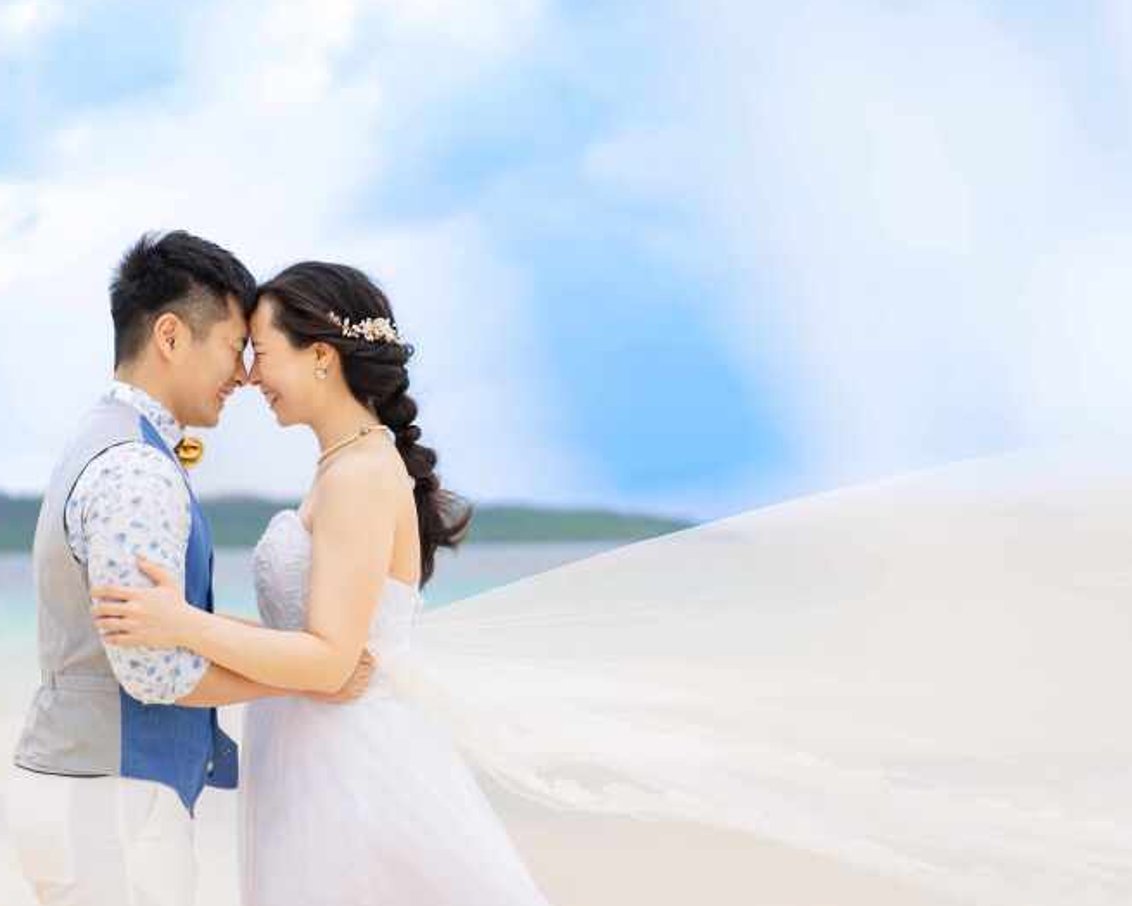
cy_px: 452
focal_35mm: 63
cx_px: 562
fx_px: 2111
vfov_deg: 24.2
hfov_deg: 30.0
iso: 100
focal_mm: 55
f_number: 2
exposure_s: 1/1250
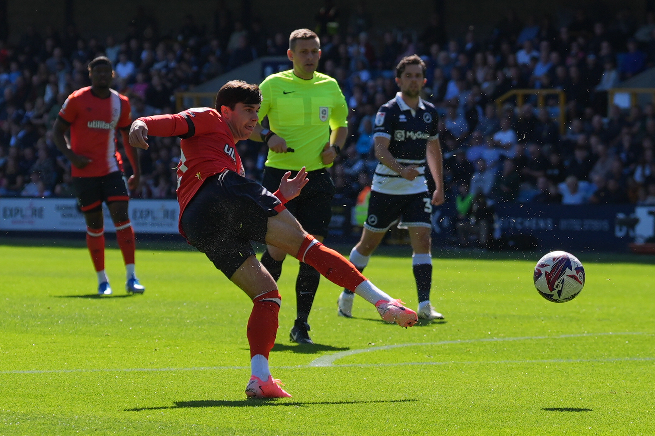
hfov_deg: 14.9
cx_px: 328
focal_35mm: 138
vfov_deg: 9.9
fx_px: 2509
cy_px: 218
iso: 250
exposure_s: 1/3200
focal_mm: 92
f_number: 3.2
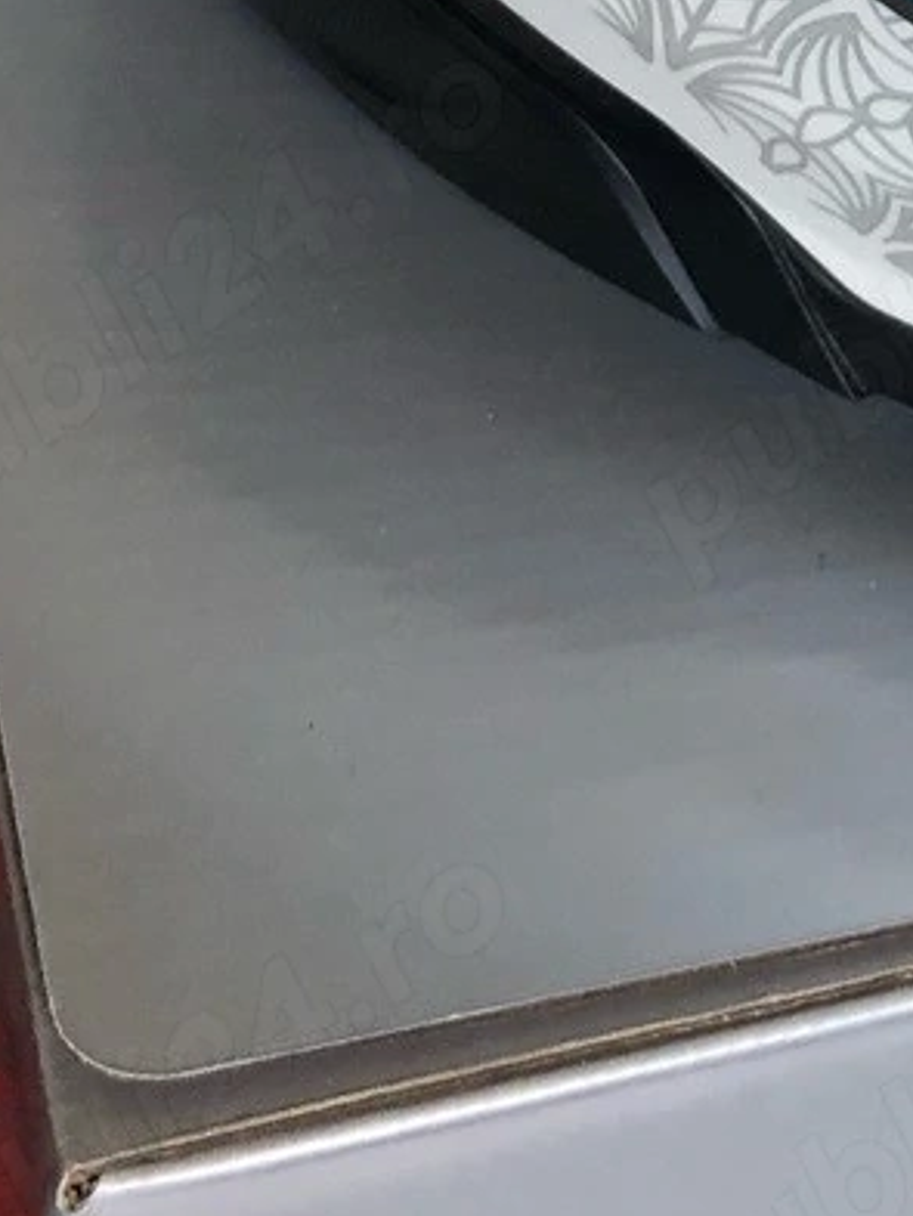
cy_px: -377
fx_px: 3339
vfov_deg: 19.1
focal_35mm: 95
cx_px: 1179
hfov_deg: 14.9
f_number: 1.8
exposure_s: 1/30
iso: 40
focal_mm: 4
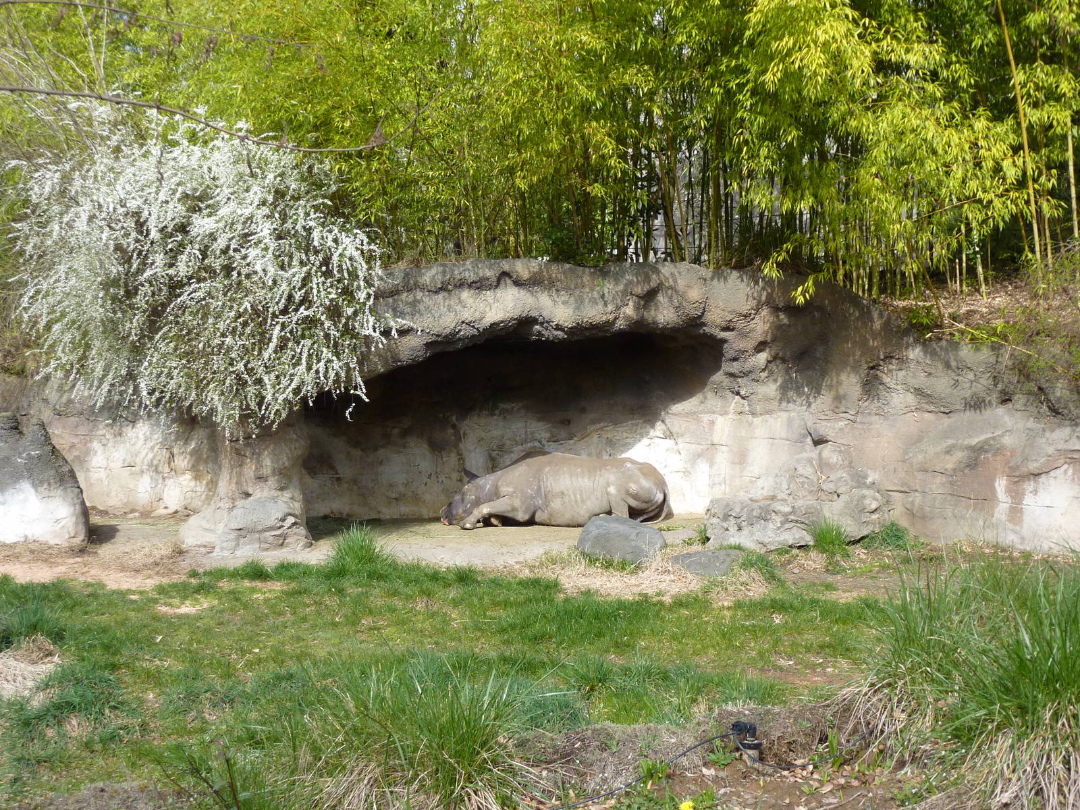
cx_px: 540
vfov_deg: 32.2
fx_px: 1404
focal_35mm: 45
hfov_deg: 42.1
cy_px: 405
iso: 125
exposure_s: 1/500
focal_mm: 7.3
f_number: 3.7
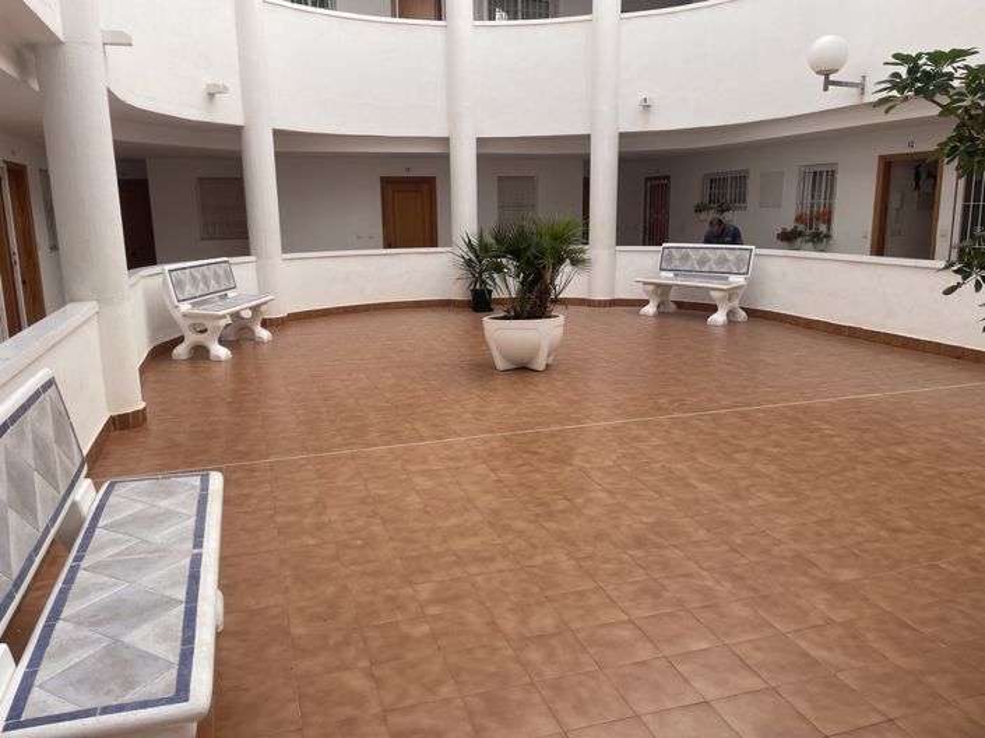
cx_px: 492
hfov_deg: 67.3
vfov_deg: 53.0
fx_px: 739
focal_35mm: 26
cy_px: 369
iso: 32
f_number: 1.6
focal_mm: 4.2
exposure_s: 1/734
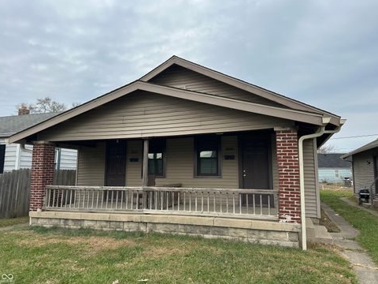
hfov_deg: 69.4
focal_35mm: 25
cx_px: 193
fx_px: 273
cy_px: 138
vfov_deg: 54.9
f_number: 1.78
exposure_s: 1/2203
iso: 80
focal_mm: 6.86
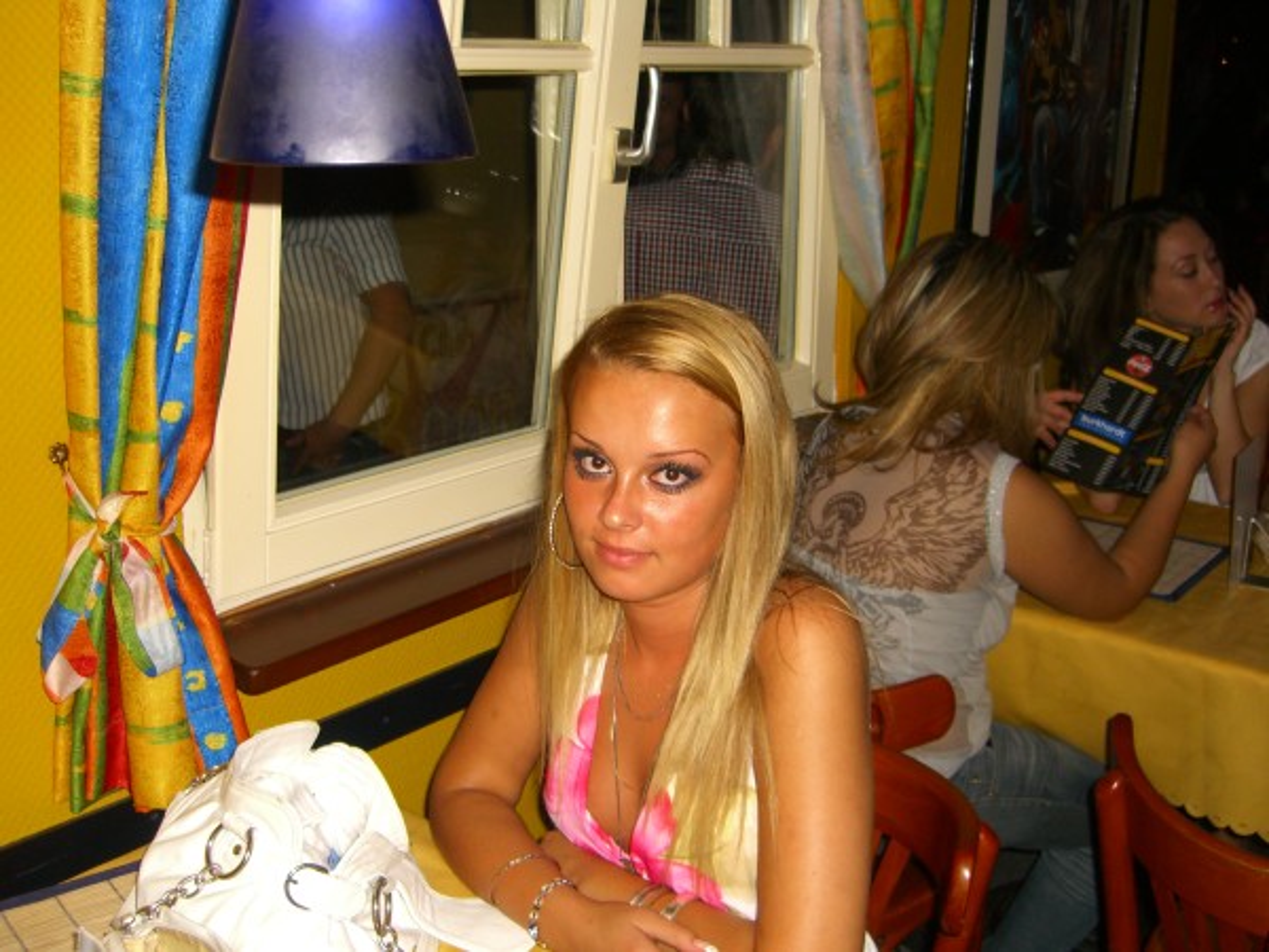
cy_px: 476
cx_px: 634
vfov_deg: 37.7
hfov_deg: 49.0
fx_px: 1393
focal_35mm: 38
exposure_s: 1/60
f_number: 2.8
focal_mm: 7.9
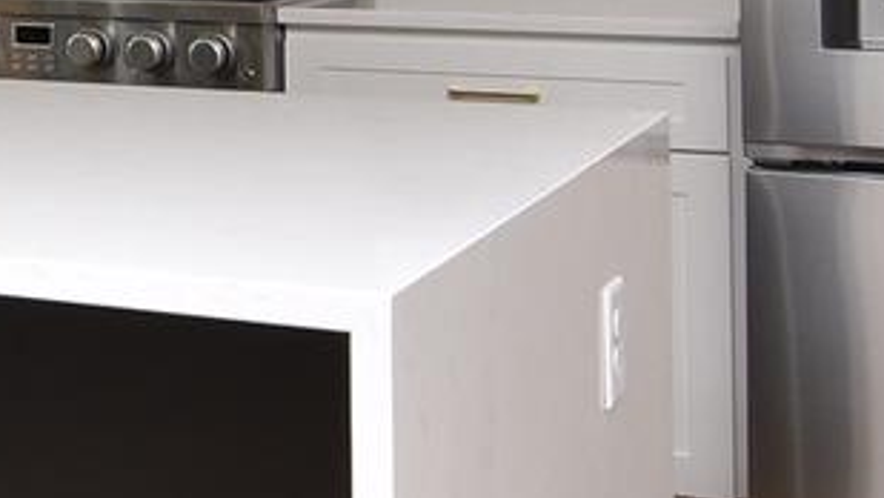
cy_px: -169
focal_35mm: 88
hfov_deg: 21.8
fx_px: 2063
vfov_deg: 13.2
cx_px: -266
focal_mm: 12
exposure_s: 1/100
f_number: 9
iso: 400
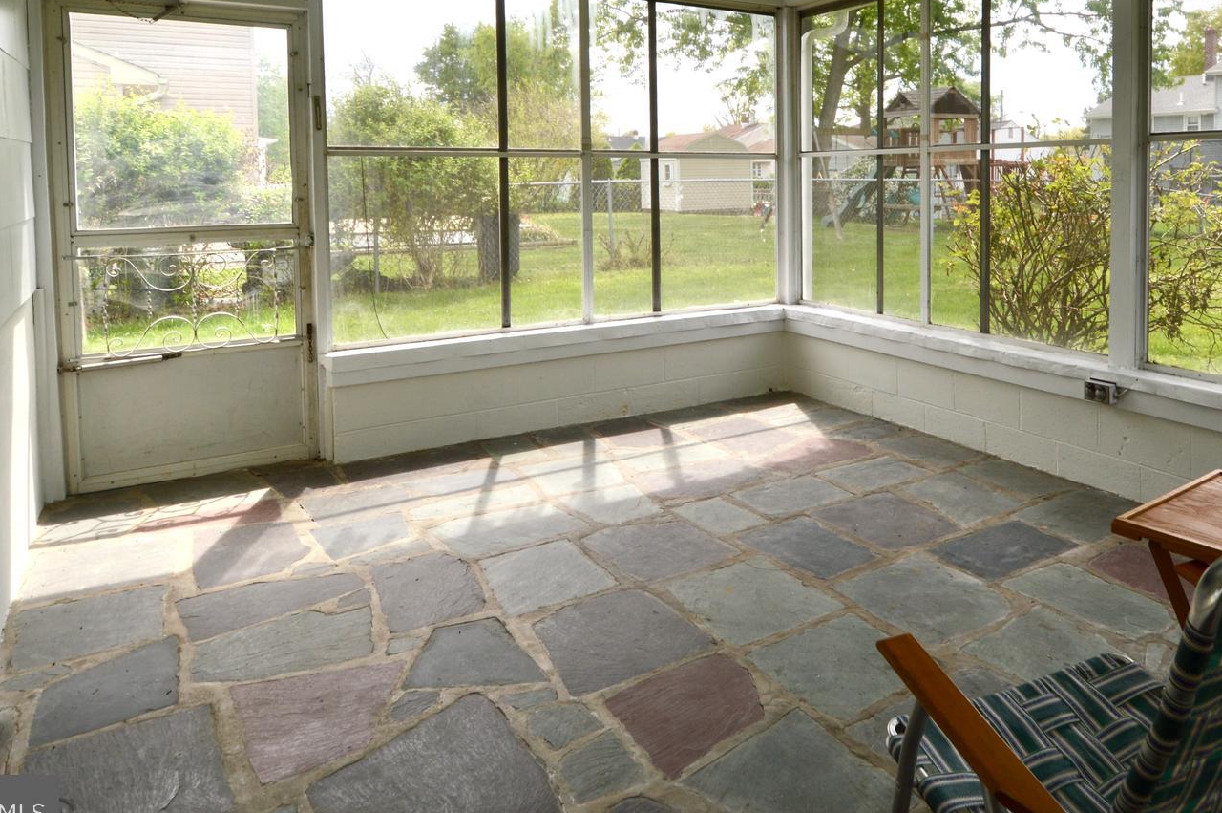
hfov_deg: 71.4
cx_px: 826
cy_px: 193
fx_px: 814
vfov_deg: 50.6
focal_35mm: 24
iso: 100
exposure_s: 1/125
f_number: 5.6
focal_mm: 10
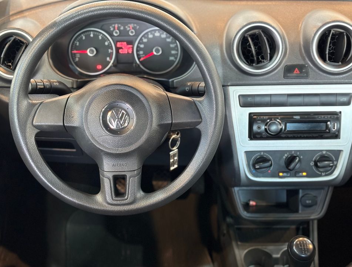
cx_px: 176
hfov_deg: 36.7
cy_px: 134
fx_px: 531
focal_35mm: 52
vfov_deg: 28.2
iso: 250
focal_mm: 5.96
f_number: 1.6
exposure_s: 1/40
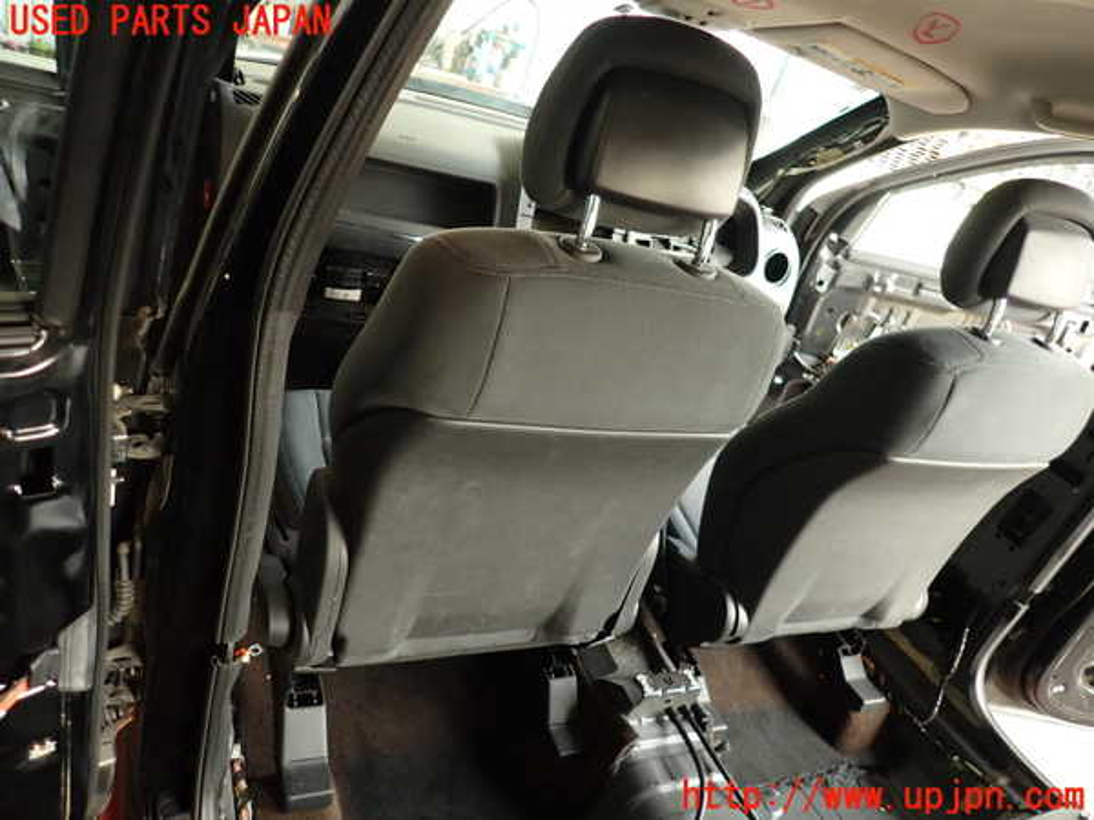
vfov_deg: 54.9
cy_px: 410
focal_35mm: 25
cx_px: 547
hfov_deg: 69.4
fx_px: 790
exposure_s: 1/60
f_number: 2
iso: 200
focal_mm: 4.5
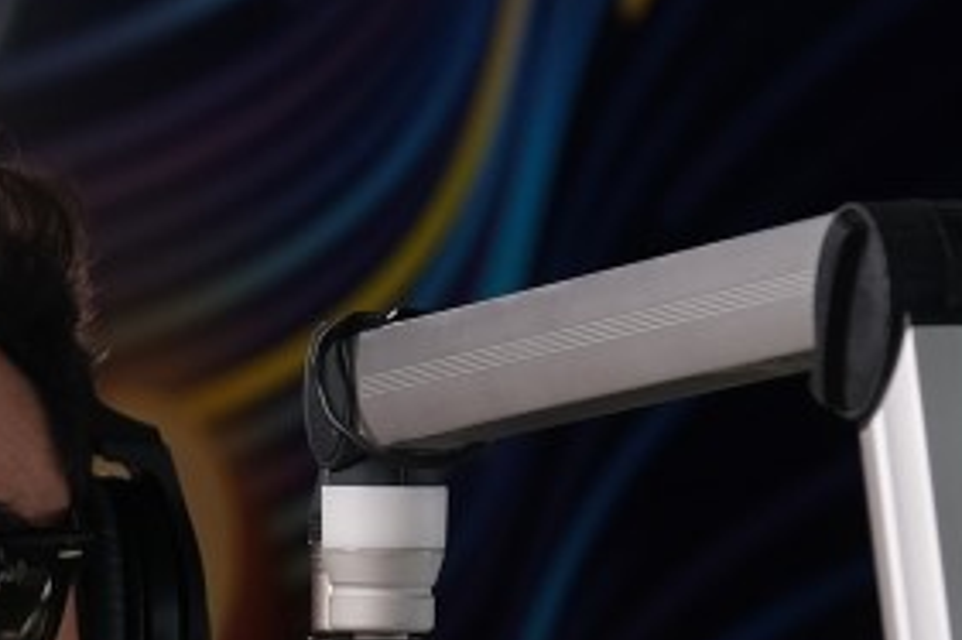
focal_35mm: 462
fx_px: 12338
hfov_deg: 4.5
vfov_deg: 3.0
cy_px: 845
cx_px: -233
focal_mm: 53.3
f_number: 4
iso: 400
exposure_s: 1/250
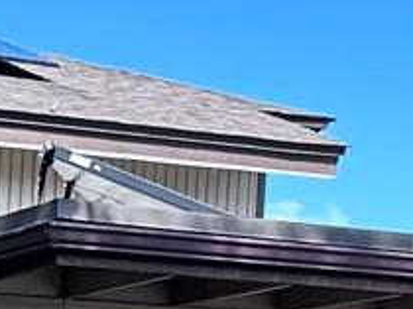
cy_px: 974
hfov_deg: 10.3
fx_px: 2181
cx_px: -293
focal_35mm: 183
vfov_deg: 7.1
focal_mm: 6.86
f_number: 1.78
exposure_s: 1/989
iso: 80
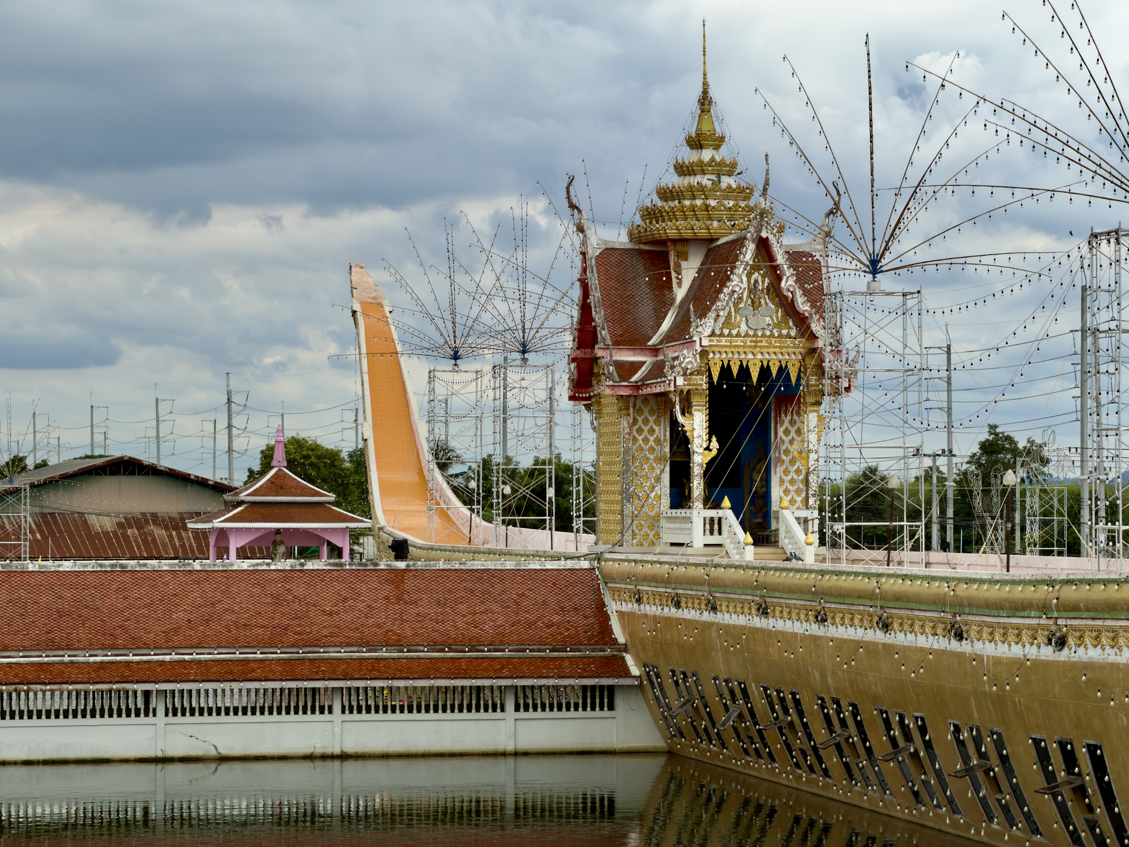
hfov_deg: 19.6
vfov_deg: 14.8
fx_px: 3261
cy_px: 424
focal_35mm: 100
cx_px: 564
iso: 25
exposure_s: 1/638
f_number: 2.8
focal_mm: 16.89
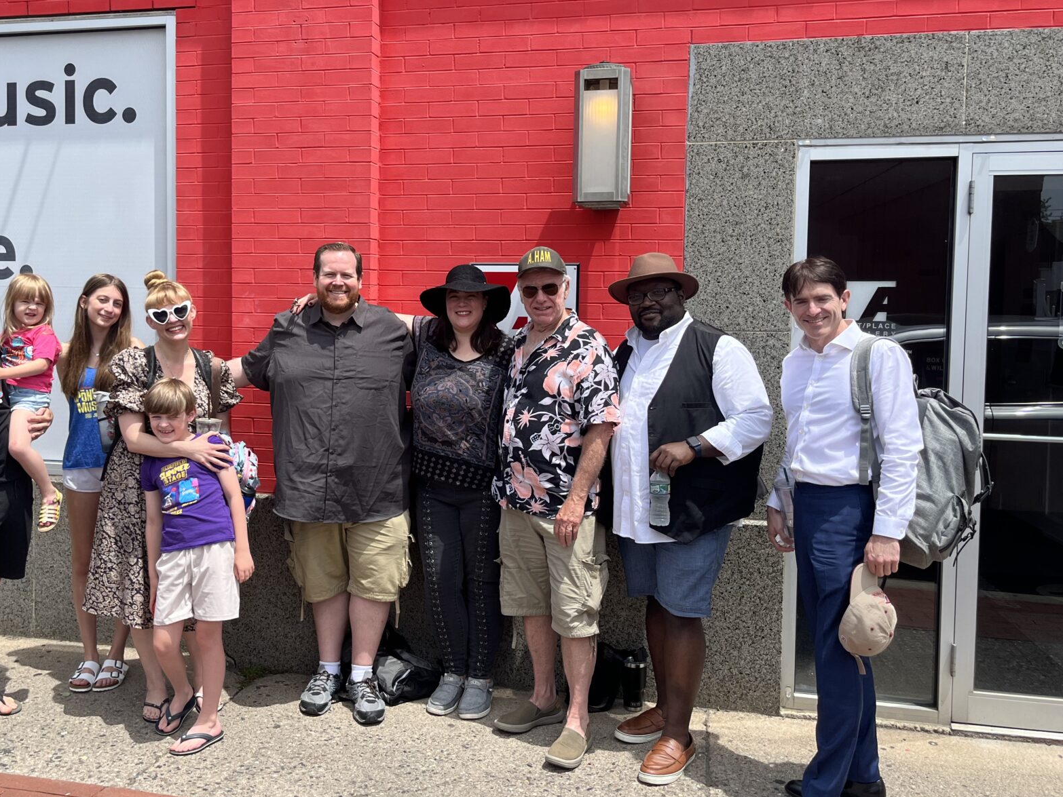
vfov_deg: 41.7
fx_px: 1044
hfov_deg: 53.6
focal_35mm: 34
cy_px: 336
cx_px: 432
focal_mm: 5.1
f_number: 1.6
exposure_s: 1/2179
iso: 50
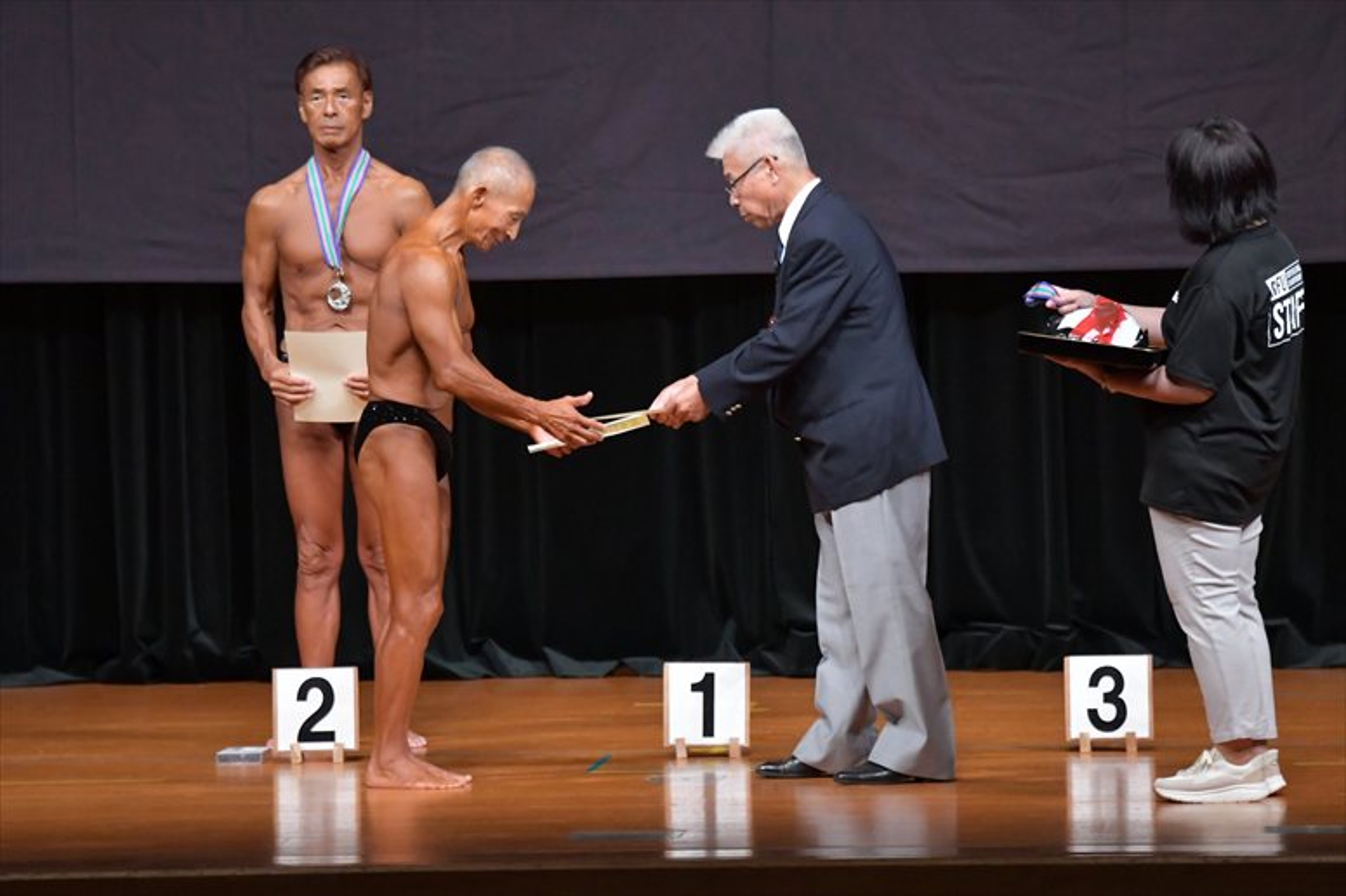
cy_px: 448
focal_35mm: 255
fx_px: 9530
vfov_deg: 5.4
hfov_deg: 8.1
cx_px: 673
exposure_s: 1/400
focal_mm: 170
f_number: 5.6
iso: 5000
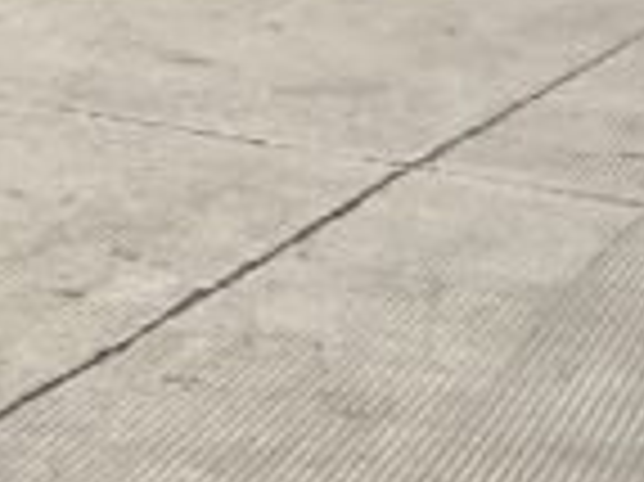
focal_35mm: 130
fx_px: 2417
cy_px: -284
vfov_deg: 10.9
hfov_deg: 12.7
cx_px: -770
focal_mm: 3
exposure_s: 1/2320
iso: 20
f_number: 1.8
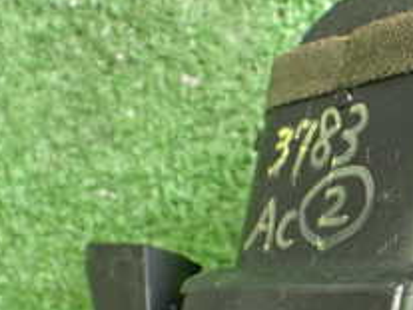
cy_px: 236
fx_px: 1037
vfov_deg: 16.9
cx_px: 425
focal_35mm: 87
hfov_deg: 21.6
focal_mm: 5.4
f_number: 2.3
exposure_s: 1/50
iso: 800
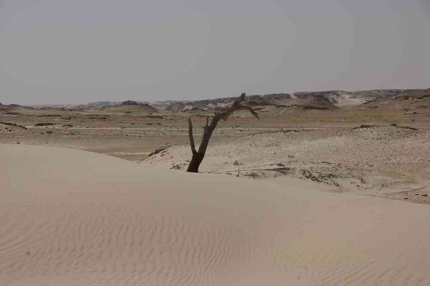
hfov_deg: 24.6
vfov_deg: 16.5
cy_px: 143
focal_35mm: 82
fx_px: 984
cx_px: 215
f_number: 9.5
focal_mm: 55
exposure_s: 1/500
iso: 100
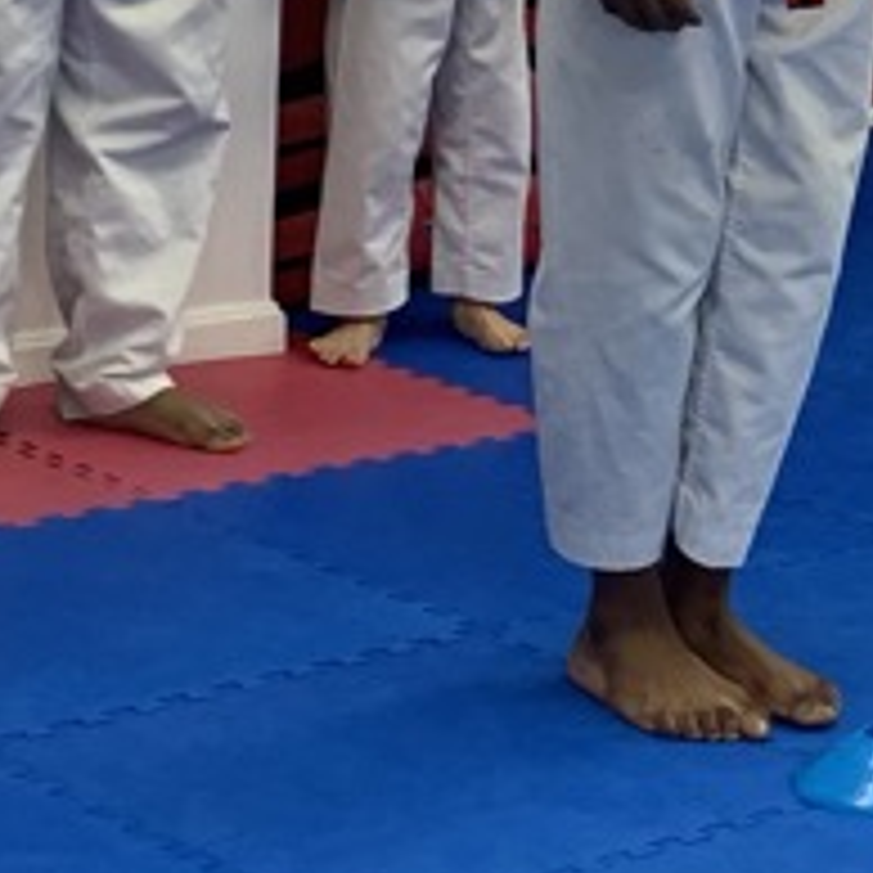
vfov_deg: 12.1
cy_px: -130
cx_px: 1179
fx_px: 4052
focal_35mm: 142
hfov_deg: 11.9
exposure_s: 1/120
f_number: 1.8
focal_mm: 4.25
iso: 100
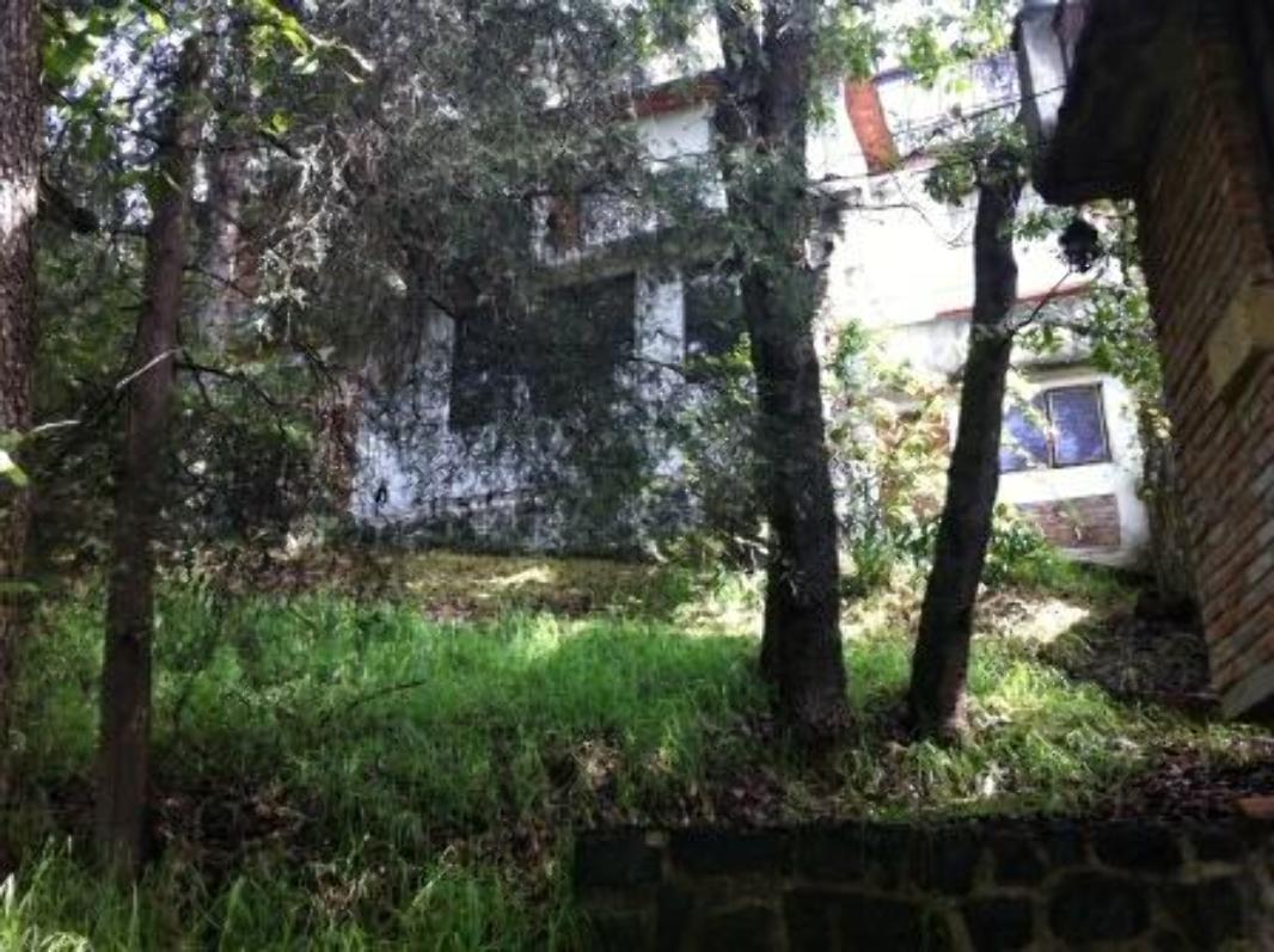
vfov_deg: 40.6
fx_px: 1287
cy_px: 476
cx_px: 637
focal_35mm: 35
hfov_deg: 52.7
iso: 100
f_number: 2.8
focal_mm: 3.85
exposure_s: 1/50
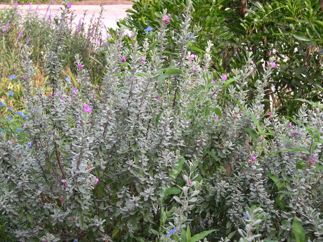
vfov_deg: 25.7
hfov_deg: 33.8
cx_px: 162
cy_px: 121
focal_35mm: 57
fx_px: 532
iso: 100
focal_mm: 12.2
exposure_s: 1/164
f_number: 3.4
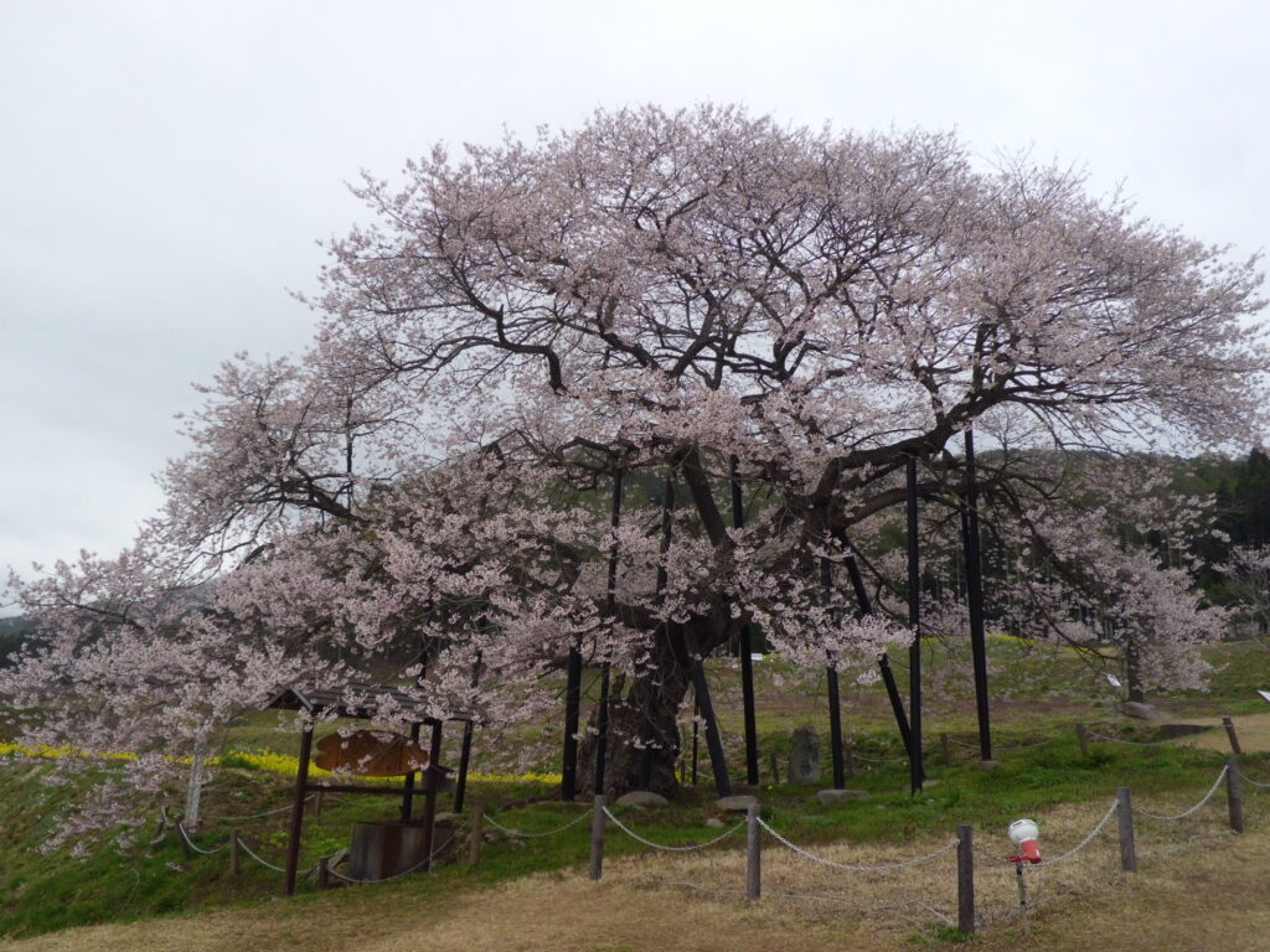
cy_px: 476
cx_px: 635
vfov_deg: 45.4
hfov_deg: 58.4
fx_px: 1137
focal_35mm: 31
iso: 100
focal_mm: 5.5
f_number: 2.9
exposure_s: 1/400
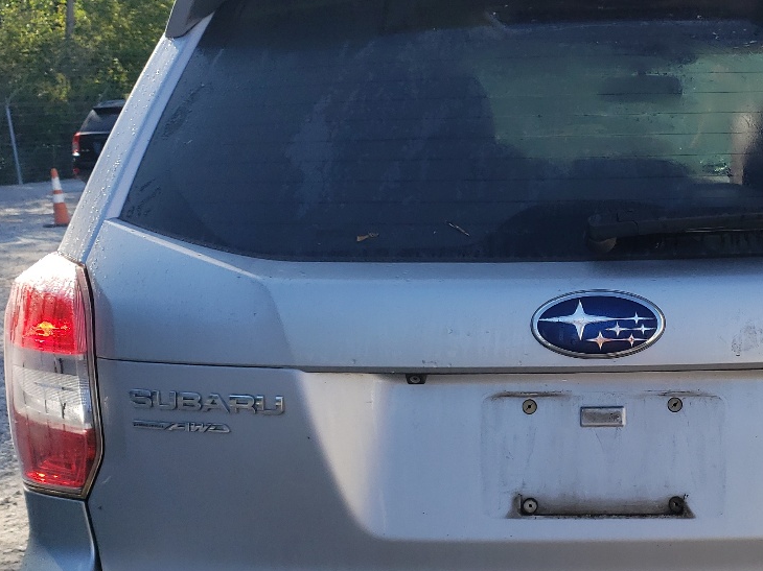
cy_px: 392
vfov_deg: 25.5
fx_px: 1256
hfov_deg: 32.6
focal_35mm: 57
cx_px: 640
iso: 50
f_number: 1.5
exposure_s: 1/1667
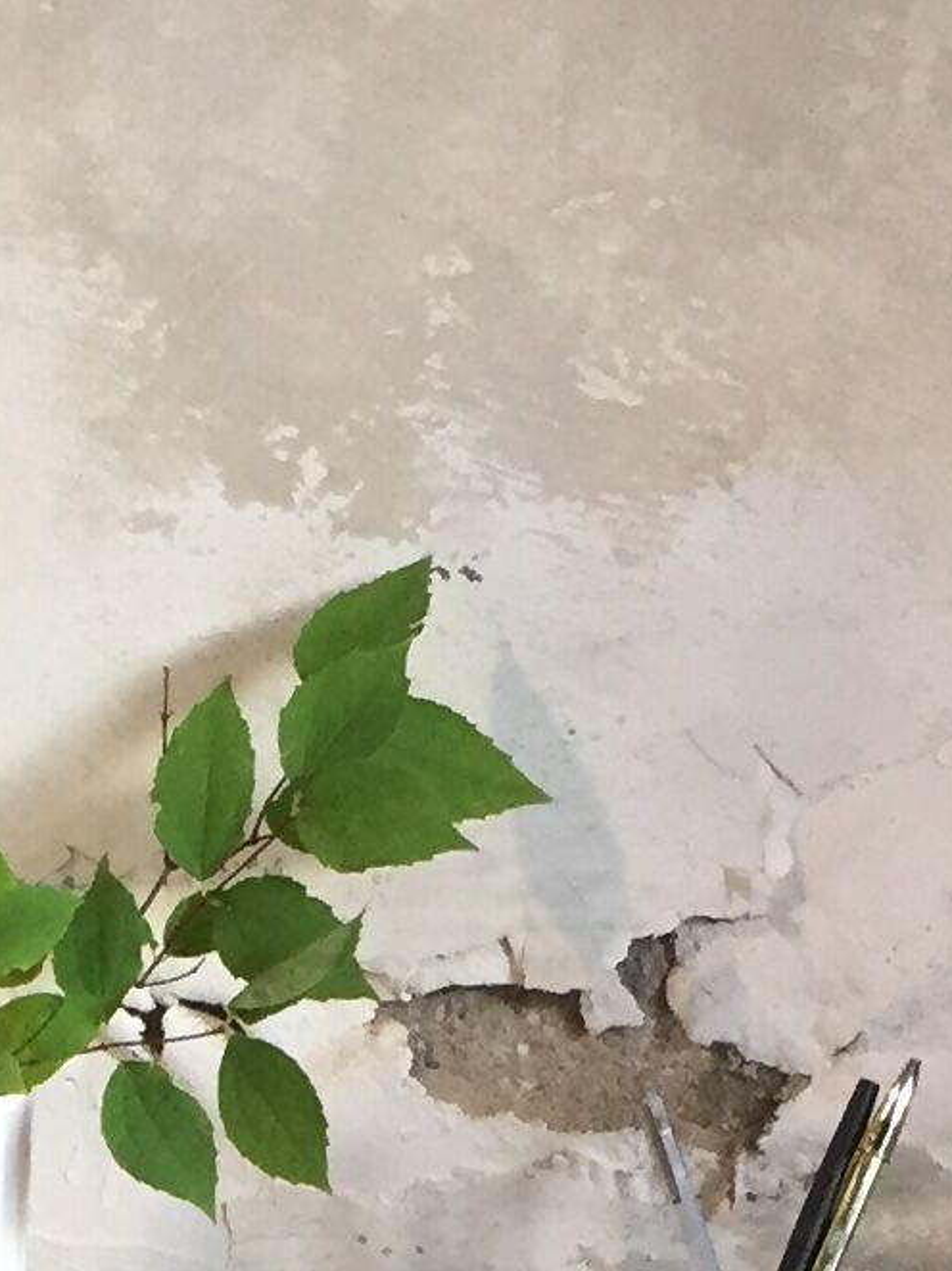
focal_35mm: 143
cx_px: 100
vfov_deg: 12.8
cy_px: 2118
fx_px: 5247
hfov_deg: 10.3
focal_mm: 4.15
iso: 125
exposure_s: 1/33
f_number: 2.2
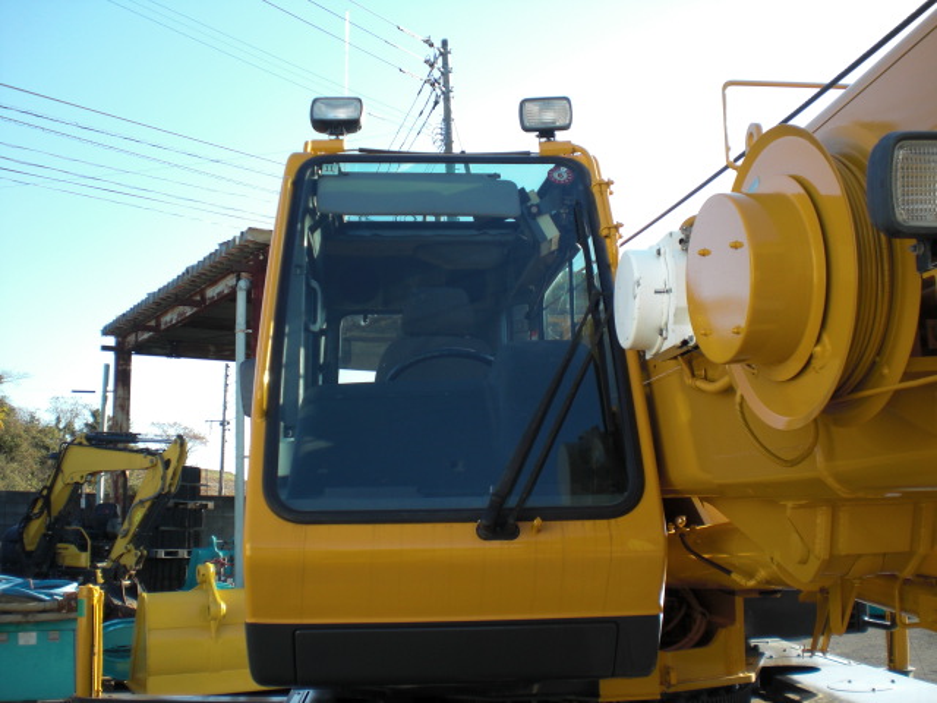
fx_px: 1029
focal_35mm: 38
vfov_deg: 37.7
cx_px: 468
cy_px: 352
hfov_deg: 49.0
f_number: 3.1
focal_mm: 6.3
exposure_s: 1/250
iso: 64
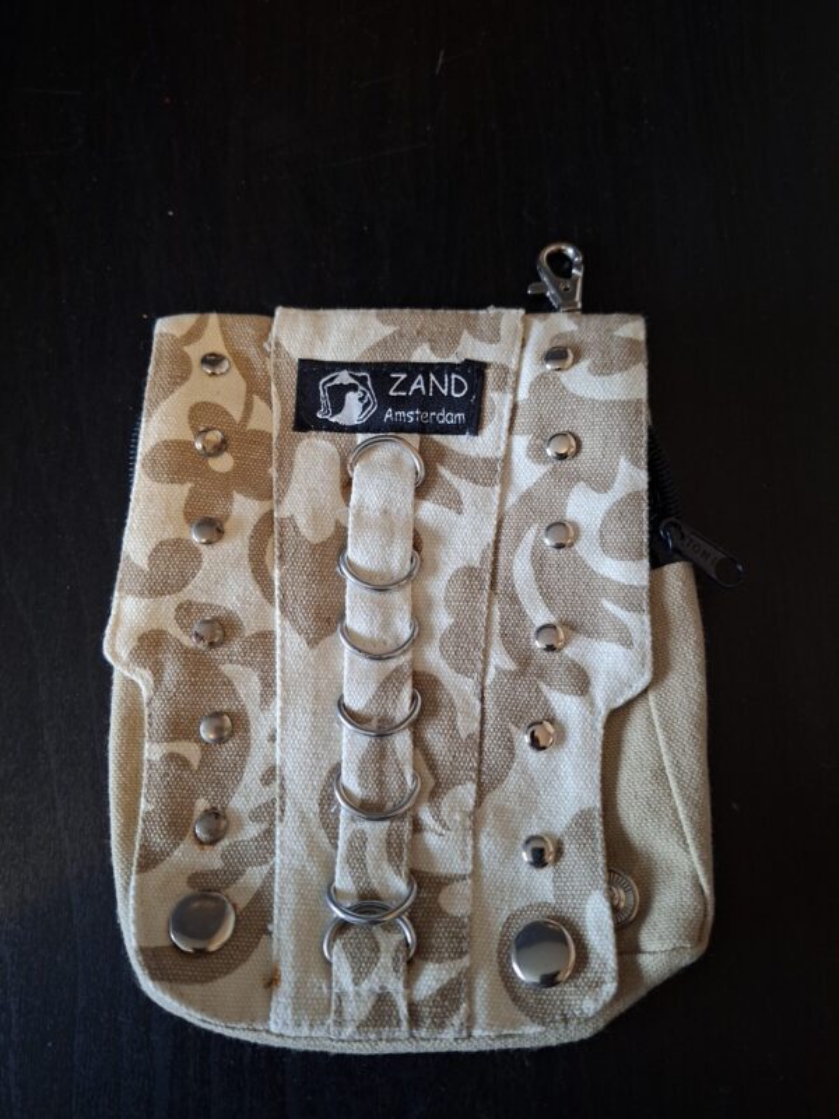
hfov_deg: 58.9
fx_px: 743
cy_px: 560
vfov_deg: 73.9
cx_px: 420
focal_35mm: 23
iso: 400
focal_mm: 5.54
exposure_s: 1/24
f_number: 1.8
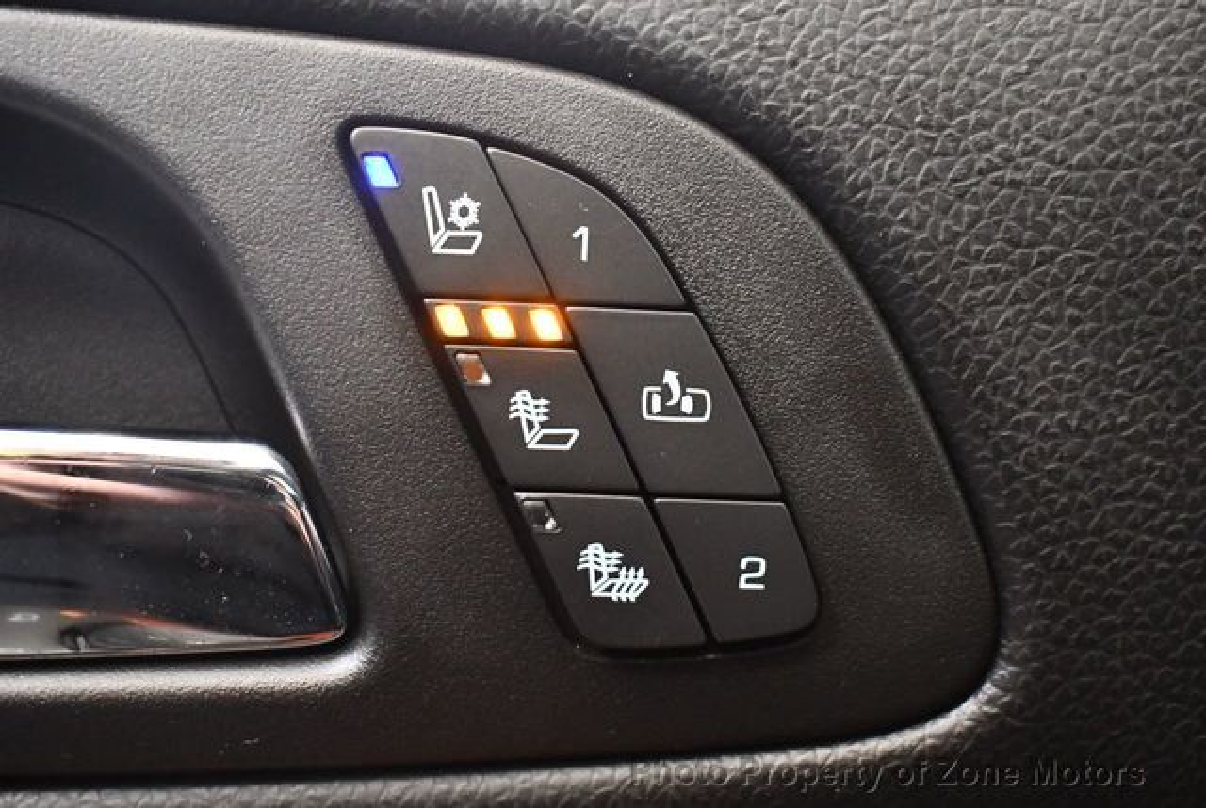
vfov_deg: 26.1
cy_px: 404
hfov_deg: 38.1
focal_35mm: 52
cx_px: 603
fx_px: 1745
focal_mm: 26
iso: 3600
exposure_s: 1/60
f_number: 4
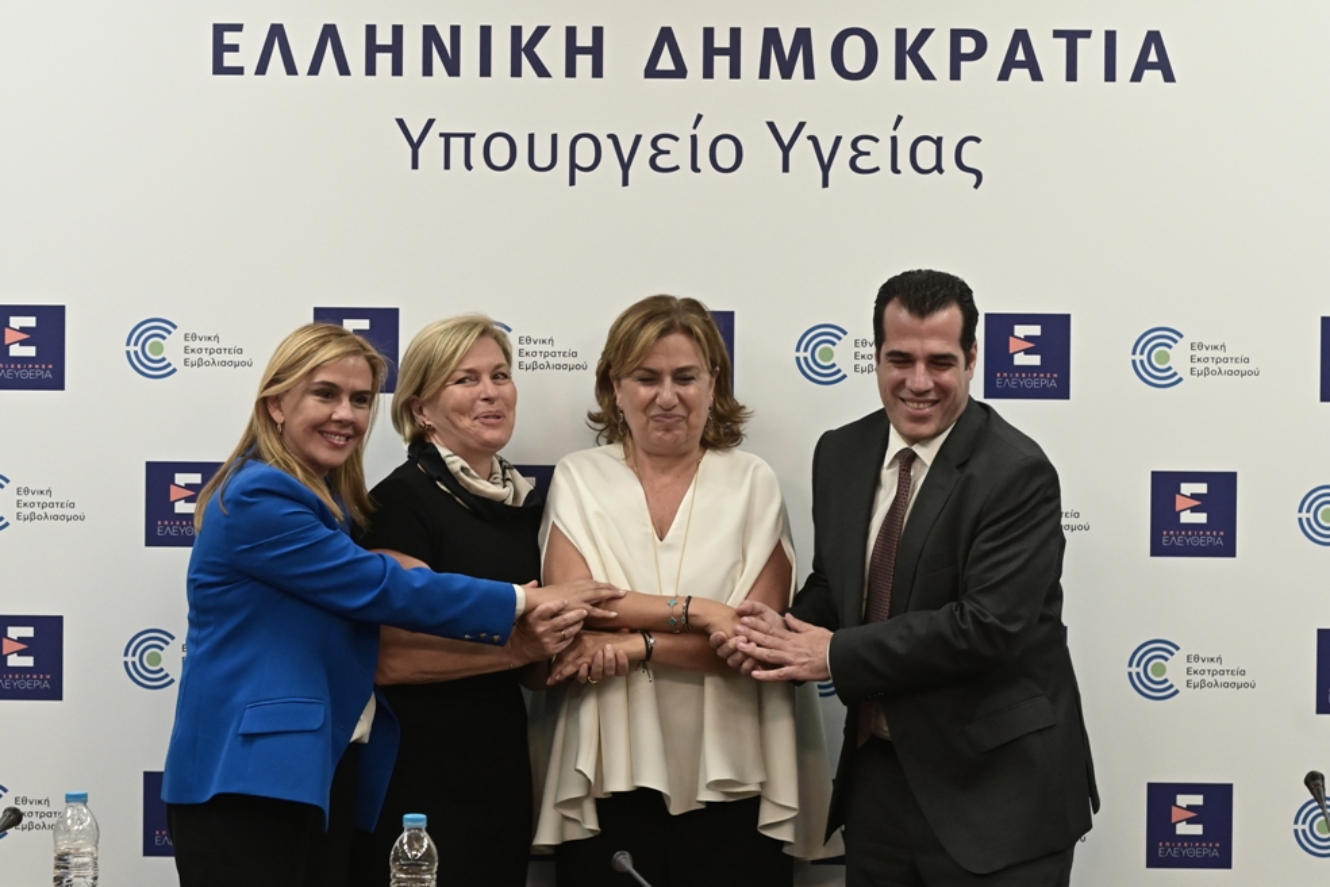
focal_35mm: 138
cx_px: 665
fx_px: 5098
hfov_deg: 14.9
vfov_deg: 9.9
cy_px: 444
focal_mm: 92
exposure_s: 1/250
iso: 4000
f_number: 4.5
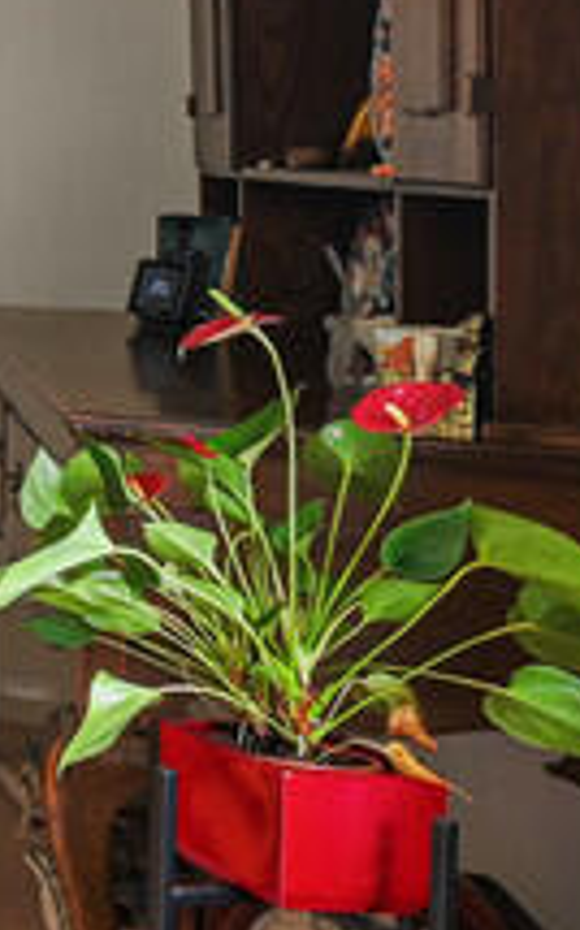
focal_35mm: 68
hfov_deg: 10.1
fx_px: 1723
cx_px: -1363
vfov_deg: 29.0
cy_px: 97
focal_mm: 14
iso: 400
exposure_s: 1/1.25
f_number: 8
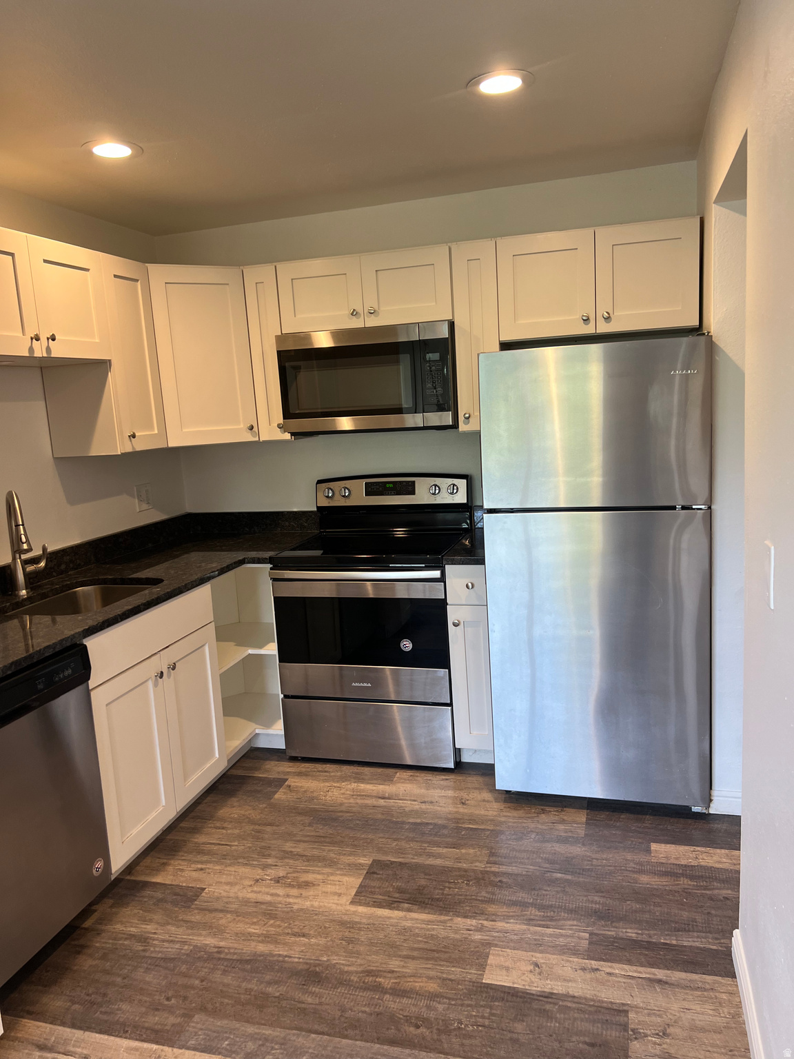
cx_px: 397
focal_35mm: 26
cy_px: 530
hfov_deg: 53.1
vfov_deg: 67.3
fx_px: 795
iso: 80
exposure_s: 1/60
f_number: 1.5
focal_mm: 5.7
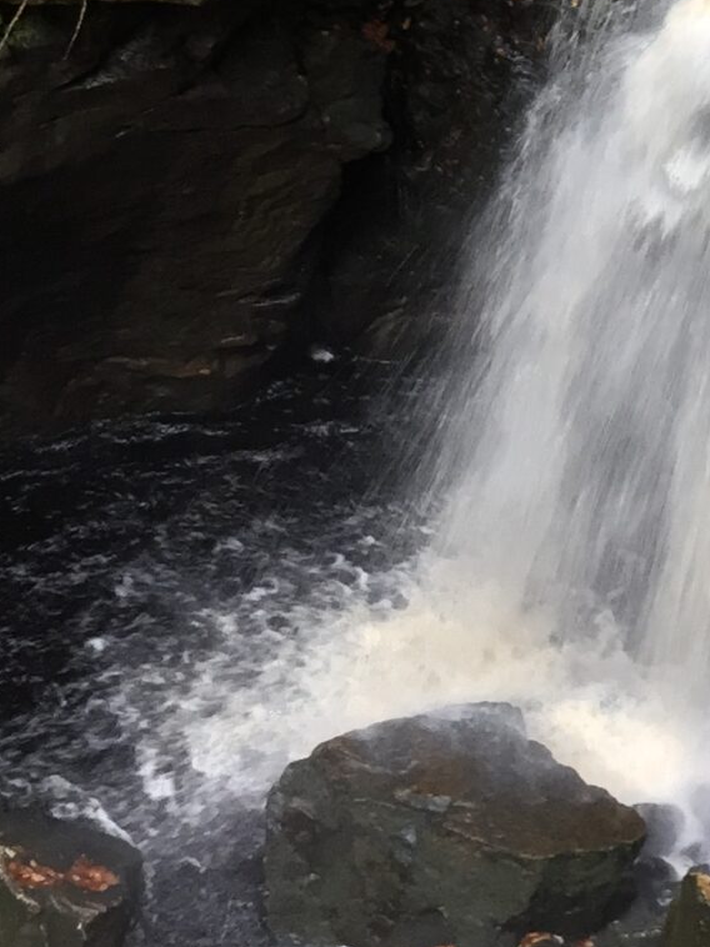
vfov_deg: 18.7
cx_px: 571
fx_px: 2682
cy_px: -259
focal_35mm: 98
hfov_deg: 15.0
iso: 125
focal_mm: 4.15
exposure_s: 1/30
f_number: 2.2
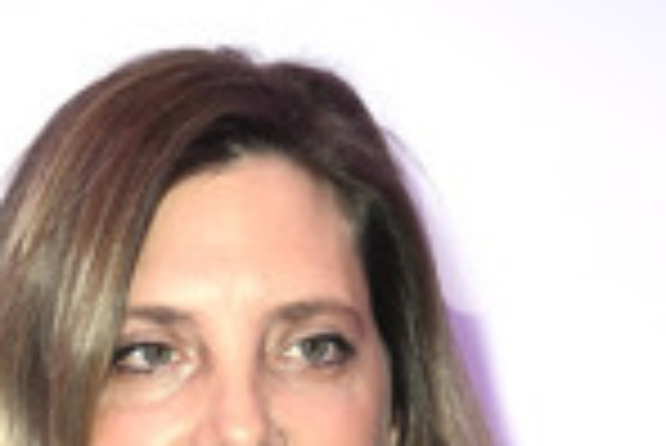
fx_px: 6092
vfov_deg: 4.1
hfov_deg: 6.3
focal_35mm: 329
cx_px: 243
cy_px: 883
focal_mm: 122
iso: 500
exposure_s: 1/250
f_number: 5.6
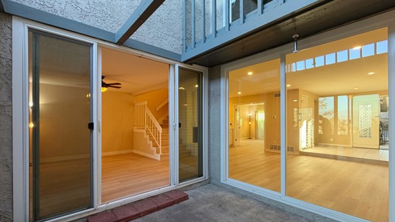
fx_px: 178
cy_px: 122
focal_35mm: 17
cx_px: 193
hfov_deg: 95.9
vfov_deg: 63.8
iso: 125
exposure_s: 1/120
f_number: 2.2
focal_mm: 2.22
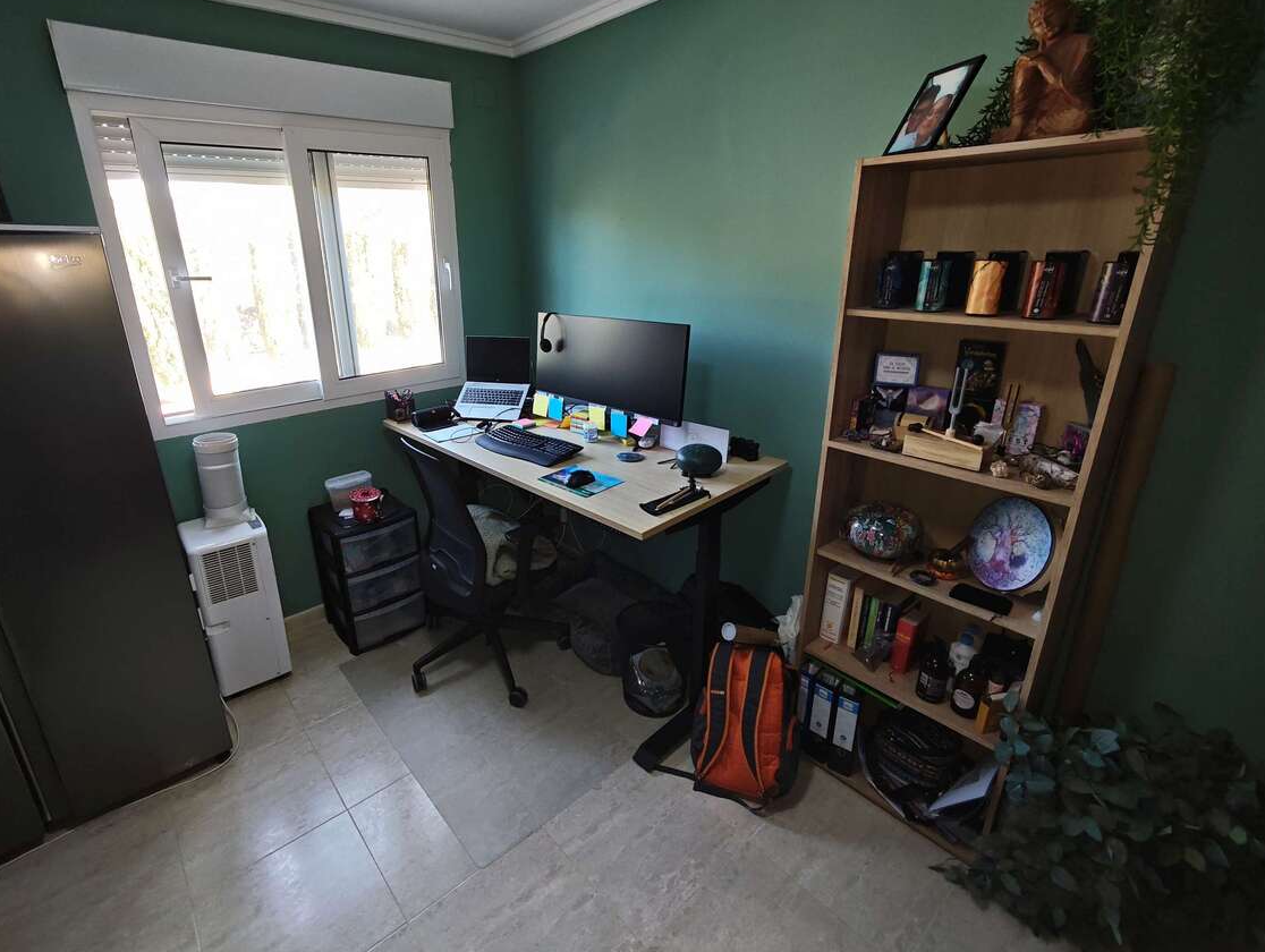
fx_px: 585
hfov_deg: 94.1
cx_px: 572
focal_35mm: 16
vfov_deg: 78.2
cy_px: 453
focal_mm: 2.16
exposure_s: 1/60
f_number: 2.2
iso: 400
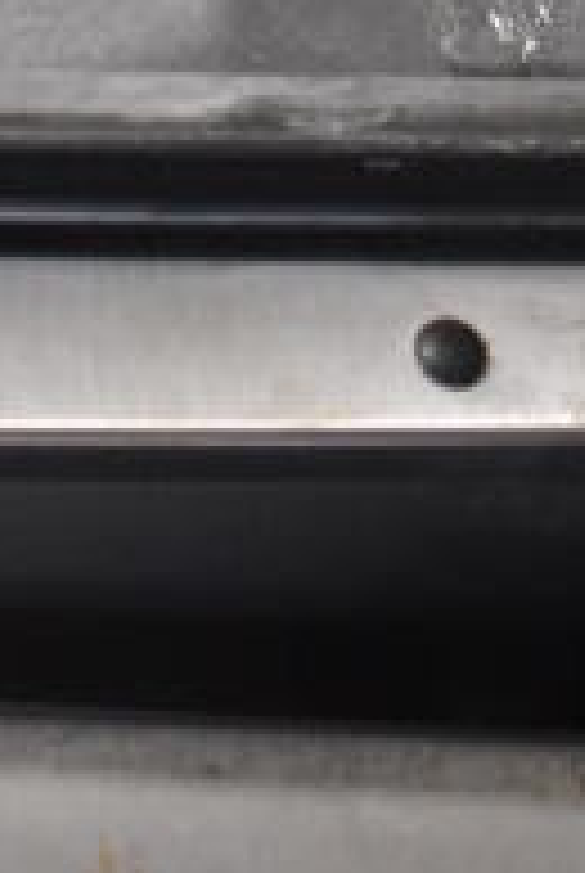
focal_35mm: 127
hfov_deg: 10.5
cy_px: -866
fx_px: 3084
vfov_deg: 13.7
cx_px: -220
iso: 3200
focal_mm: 18
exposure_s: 1/125
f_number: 3.5
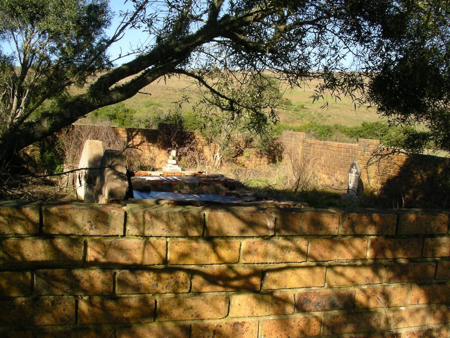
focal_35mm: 37
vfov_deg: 38.7
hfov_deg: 50.1
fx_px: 481
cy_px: 169
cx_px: 225
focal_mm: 5.7
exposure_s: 1/100
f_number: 6.9
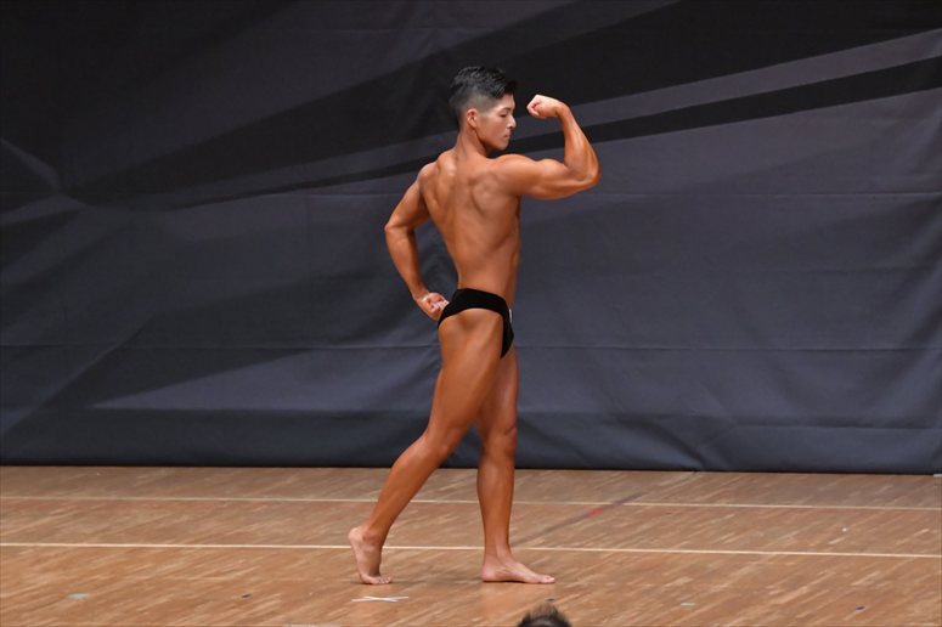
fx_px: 7454
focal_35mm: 285
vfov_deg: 4.8
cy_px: 314
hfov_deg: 7.2
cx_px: 471
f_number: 5.6
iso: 6400
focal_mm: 190
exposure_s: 1/400
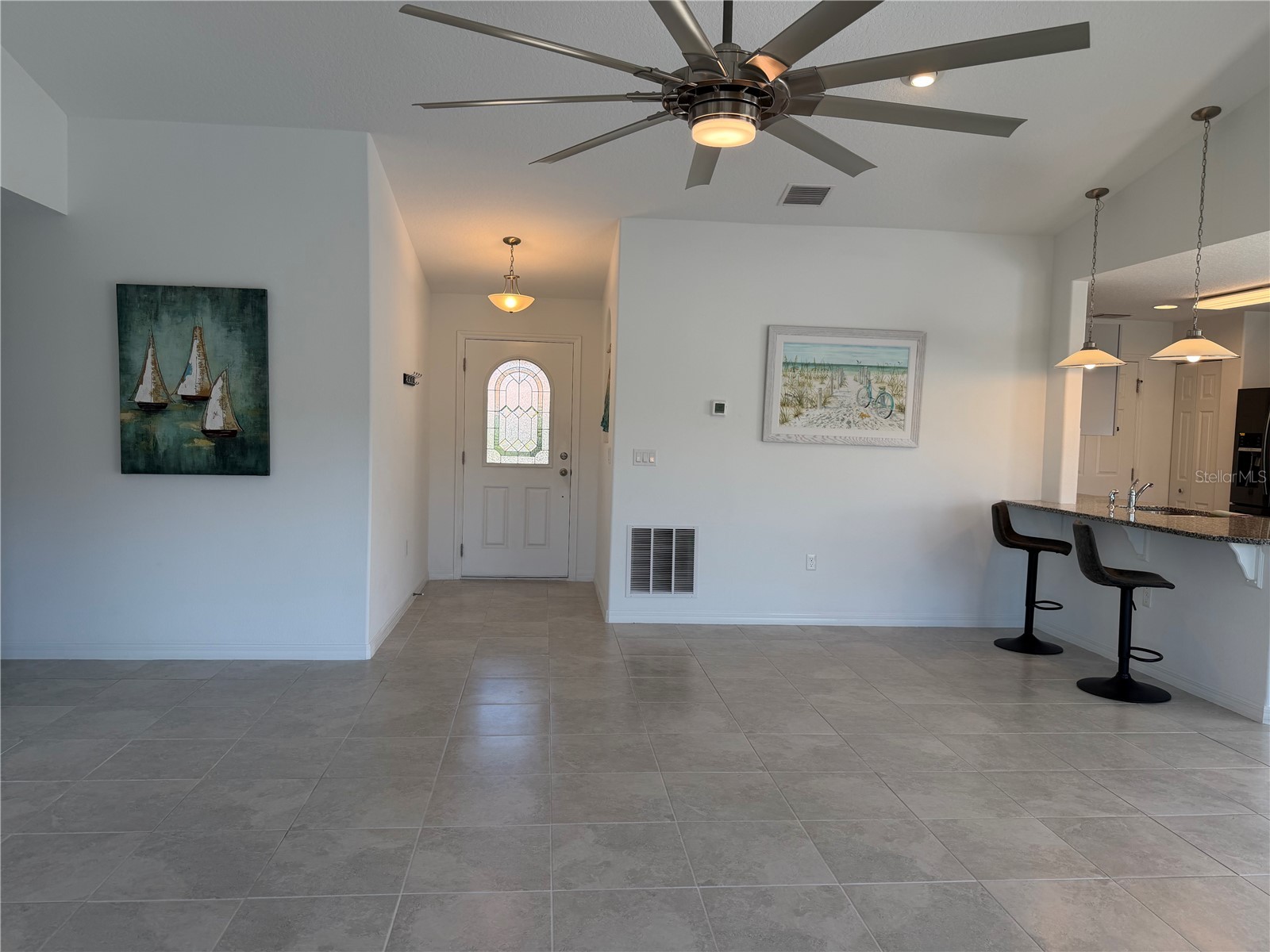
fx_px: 881
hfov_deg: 71.6
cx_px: 635
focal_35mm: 24
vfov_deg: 56.8
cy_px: 476
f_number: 1.78
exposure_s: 1/238
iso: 80
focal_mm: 6.76
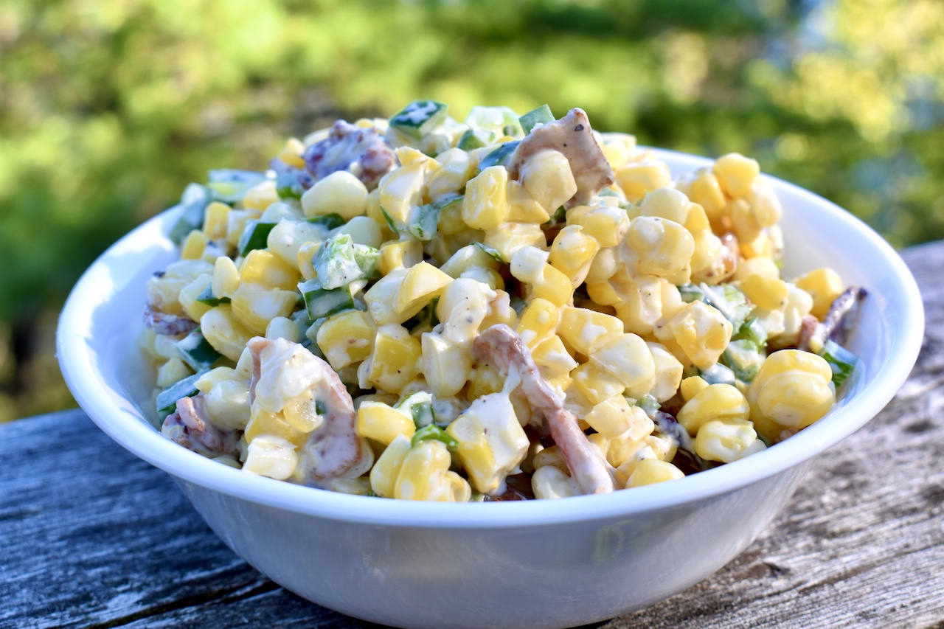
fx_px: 1376
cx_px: 472
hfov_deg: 37.9
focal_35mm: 52
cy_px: 314
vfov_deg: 25.7
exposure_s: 1/160
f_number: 8
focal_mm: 35
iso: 400
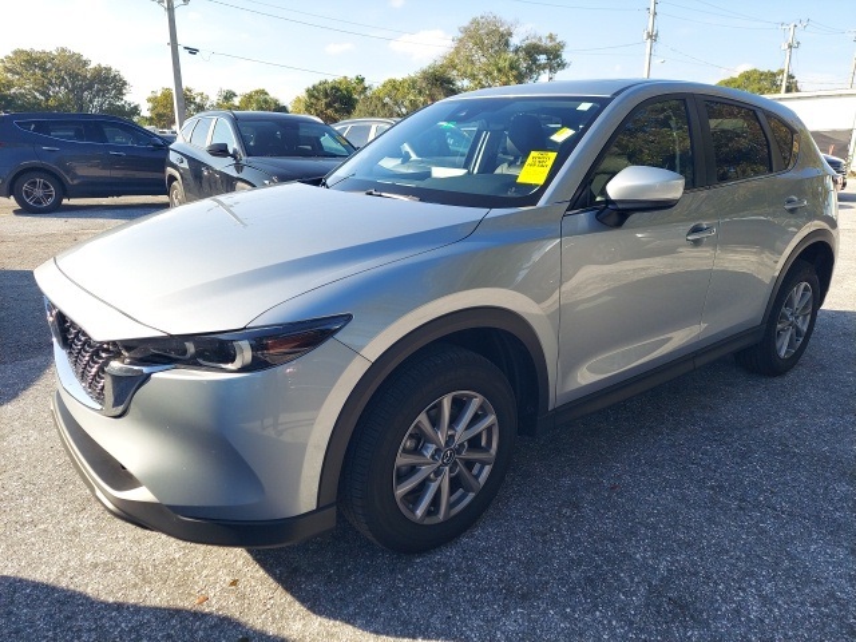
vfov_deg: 56.8
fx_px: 593
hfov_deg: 71.6
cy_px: 321
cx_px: 428
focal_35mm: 24
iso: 50
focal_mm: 5.23
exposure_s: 1/630
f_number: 1.8
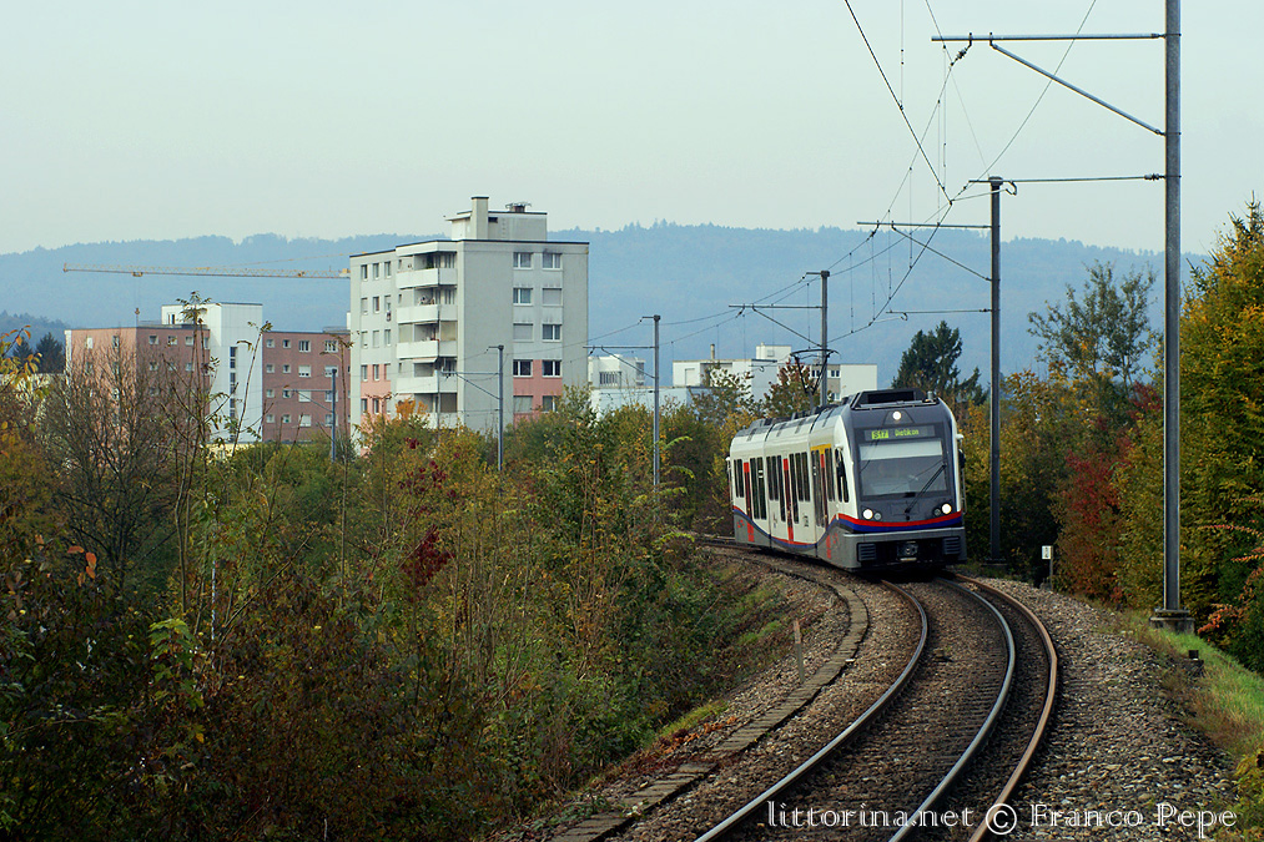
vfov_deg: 15.0
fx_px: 3194
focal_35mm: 91
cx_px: 638
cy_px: 424
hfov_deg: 22.4
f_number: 6.3
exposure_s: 1/640
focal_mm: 60
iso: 400
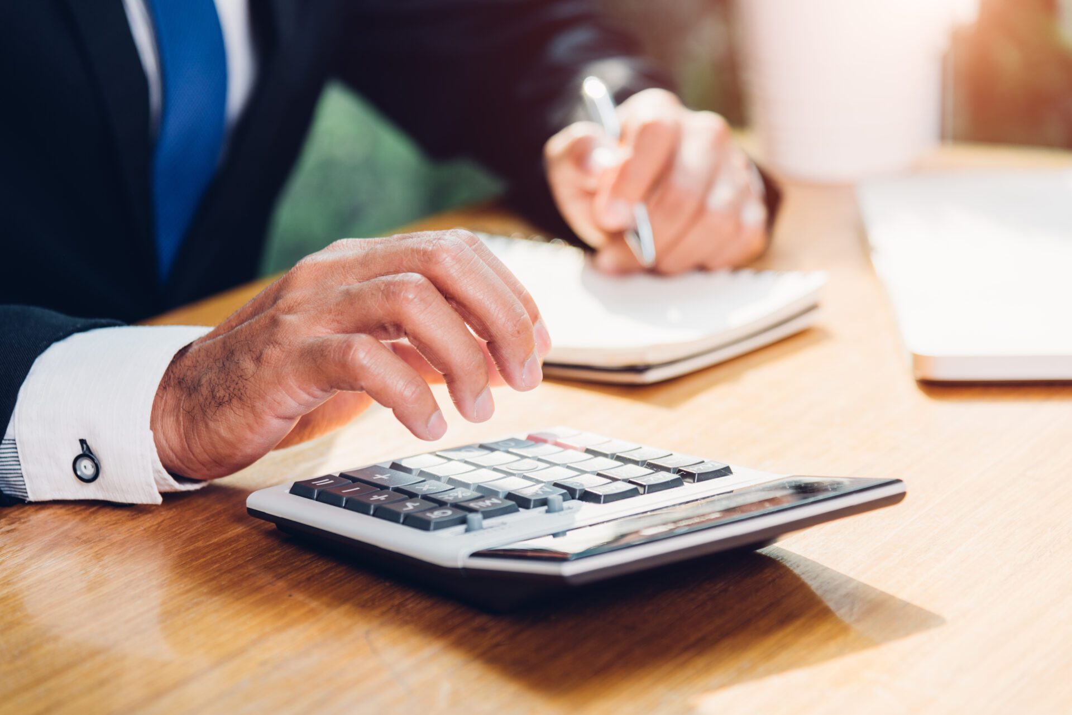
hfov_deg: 17.1
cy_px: 358
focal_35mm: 120
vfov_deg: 11.4
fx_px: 3574
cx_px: 536
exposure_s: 1/200
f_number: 4.5
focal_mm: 120
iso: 80
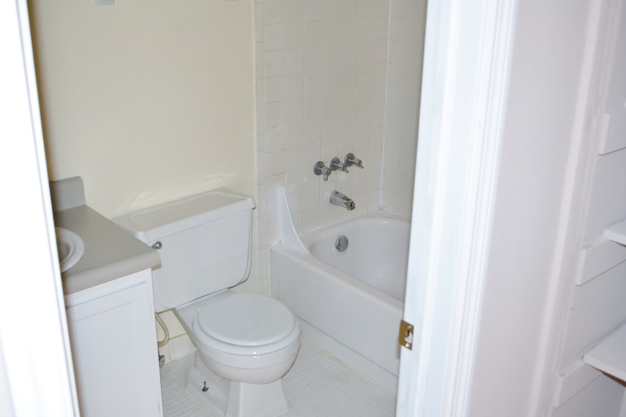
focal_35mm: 39
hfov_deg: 49.6
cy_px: 208
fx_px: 678
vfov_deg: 34.2
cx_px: 313
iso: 3200
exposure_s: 1/60
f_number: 4.2
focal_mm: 26
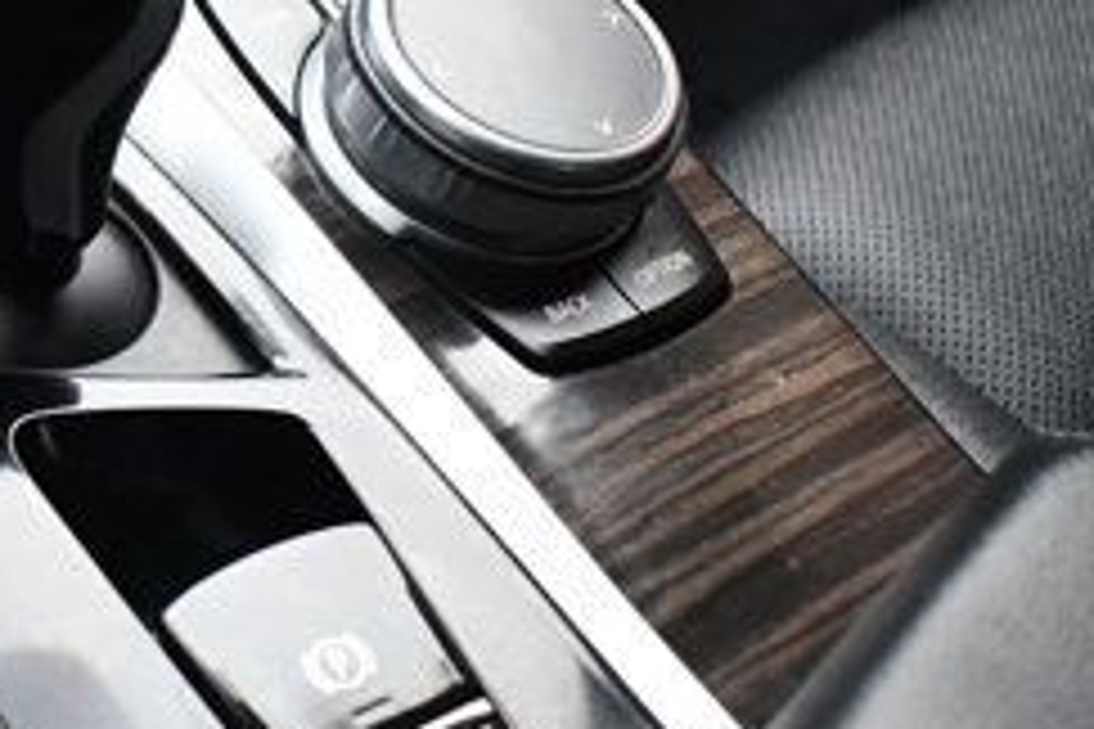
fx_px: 2157
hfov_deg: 27.3
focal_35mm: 71
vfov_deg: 19.1
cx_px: 90
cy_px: 205
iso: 3200
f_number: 3.5
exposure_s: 1/125
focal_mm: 18
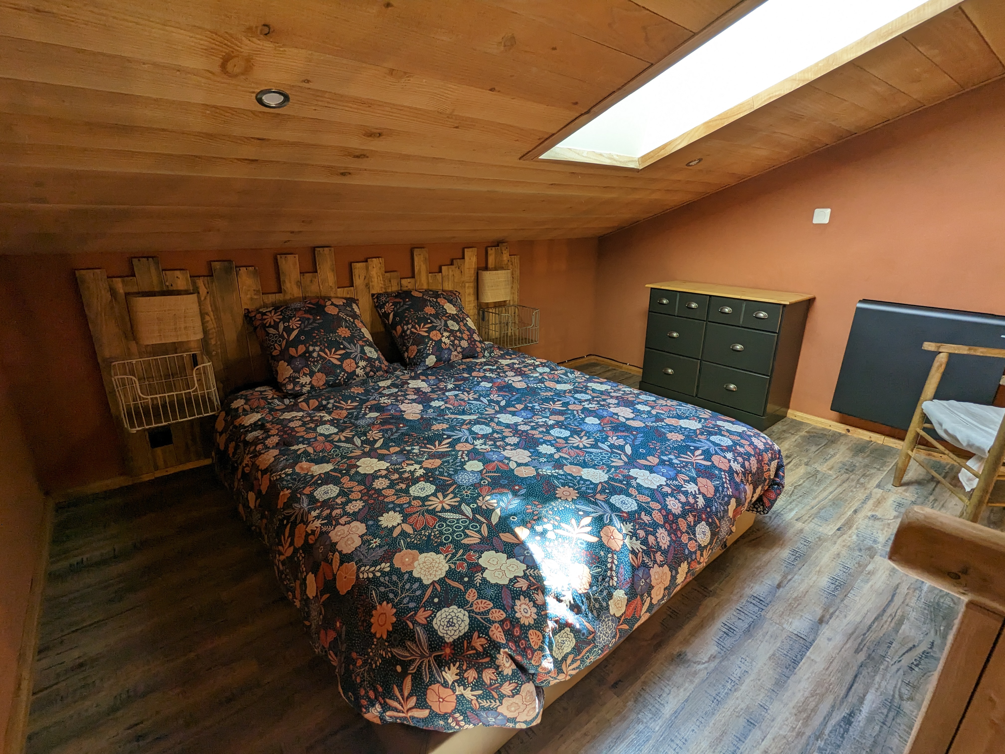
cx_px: 502
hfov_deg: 94.5
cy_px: 377
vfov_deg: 78.1
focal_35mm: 16
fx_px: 465
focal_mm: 2.35
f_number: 2.2
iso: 100
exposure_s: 1/100
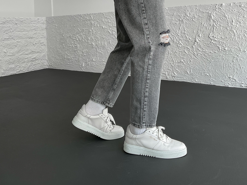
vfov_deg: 35.7
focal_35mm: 39
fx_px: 278
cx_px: 124
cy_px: 39
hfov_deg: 47.9
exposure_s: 1/140
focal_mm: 3
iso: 16
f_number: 1.8
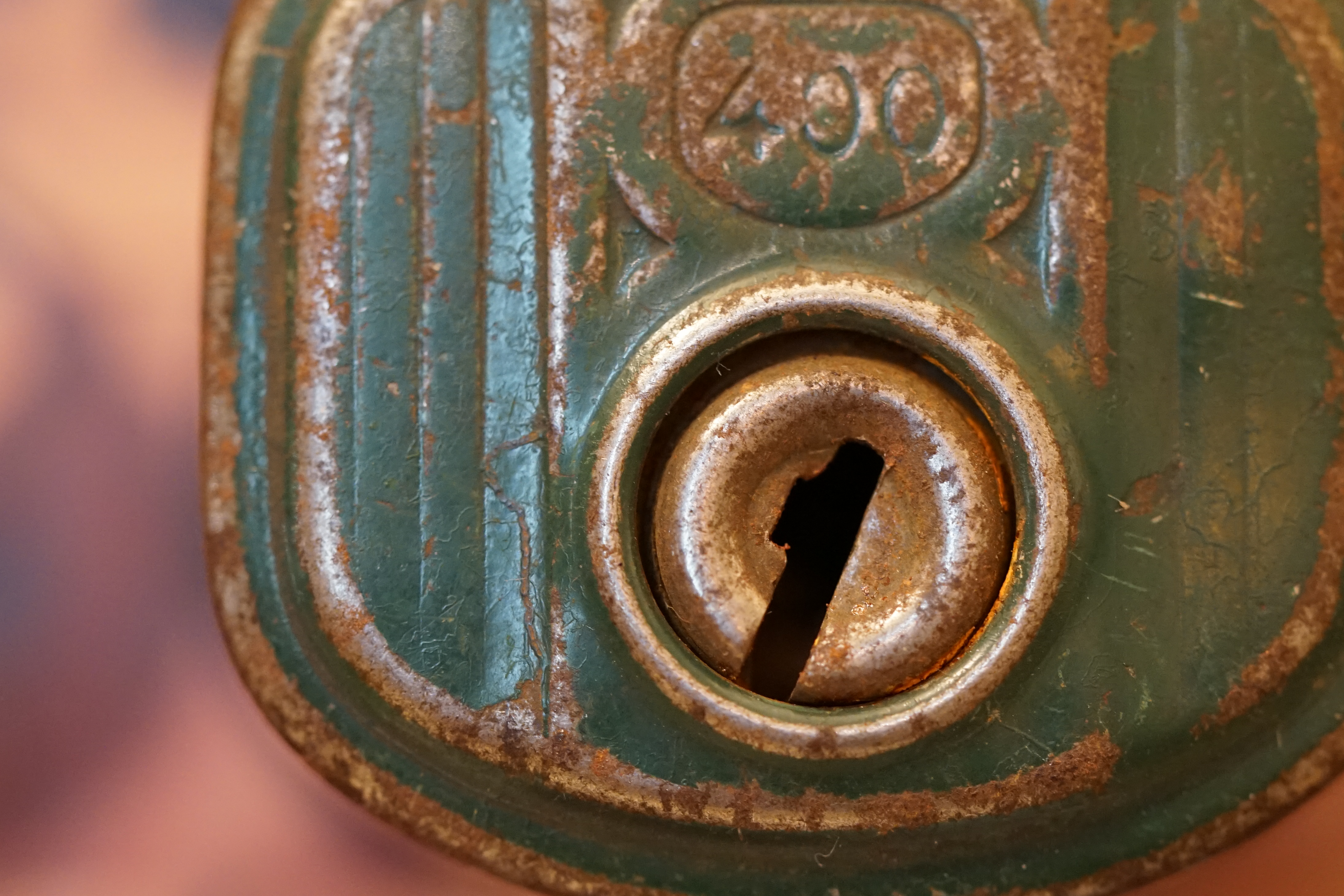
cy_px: 459
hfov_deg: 16.6
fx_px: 4592
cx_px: 780
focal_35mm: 123
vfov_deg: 11.1
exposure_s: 1/100
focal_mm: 90
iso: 4000
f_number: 2.8
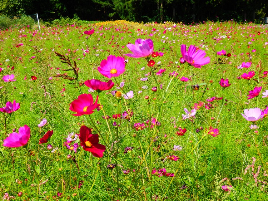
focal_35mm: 45
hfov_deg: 42.1
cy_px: 100
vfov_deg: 32.2
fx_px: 348
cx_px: 134
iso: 80
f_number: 3.8
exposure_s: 1/500
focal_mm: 8
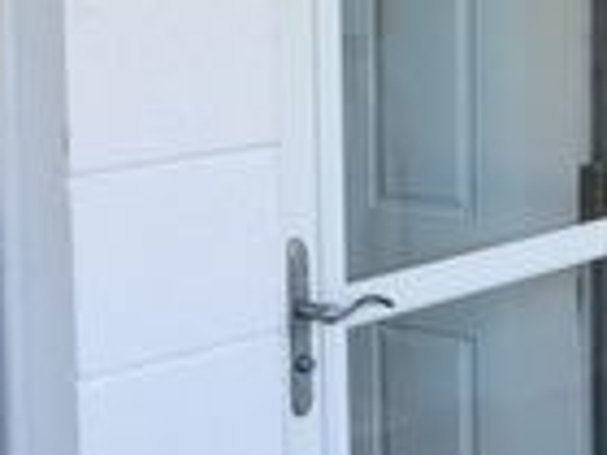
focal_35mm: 100
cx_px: -22
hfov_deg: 19.0
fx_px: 1754
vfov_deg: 14.8
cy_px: 154
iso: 40
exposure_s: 1/120
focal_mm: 5.9
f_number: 2
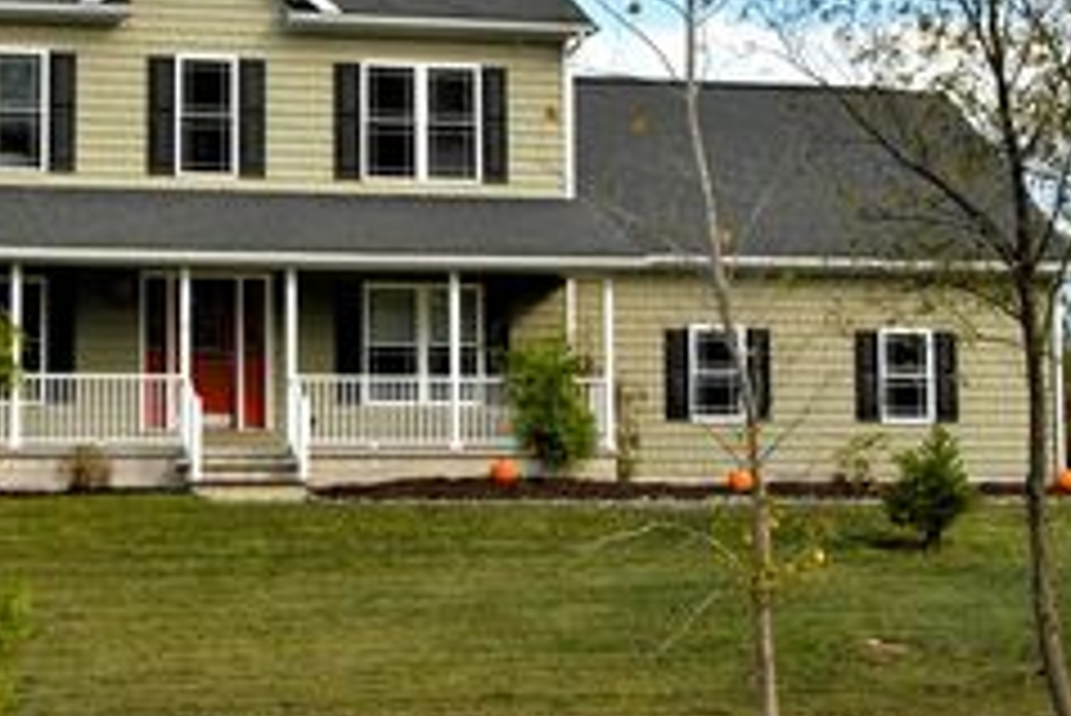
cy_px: 23
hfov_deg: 19.9
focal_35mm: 101
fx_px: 3006
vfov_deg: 13.4
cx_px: 171
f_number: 10
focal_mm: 32
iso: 100
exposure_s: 1/200
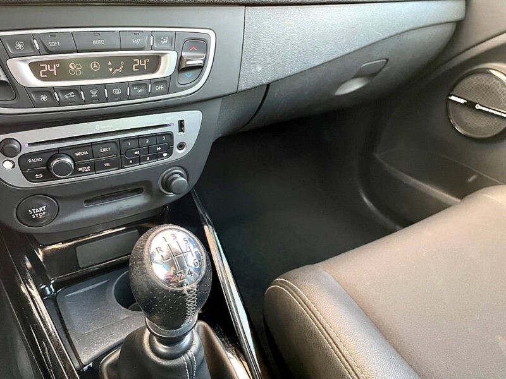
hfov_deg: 67.3
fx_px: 380
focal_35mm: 26
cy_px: 190
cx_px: 253
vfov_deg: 53.1
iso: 500
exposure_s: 1/47
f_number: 1.6
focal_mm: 4.2
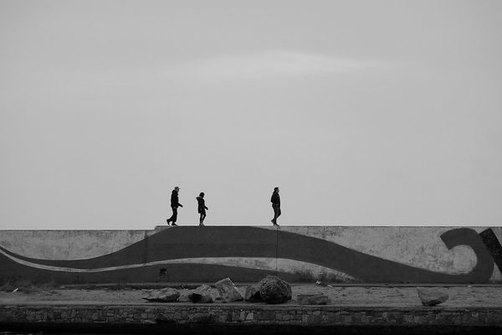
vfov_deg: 4.0
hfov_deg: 6.0
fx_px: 4810
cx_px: 251
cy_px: 168
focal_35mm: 345
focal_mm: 230
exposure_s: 1/100
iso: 400
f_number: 6.7
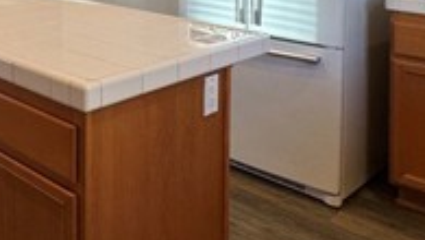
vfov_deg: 21.5
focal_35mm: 50
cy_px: -81
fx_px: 564
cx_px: 0
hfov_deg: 37.0
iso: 125
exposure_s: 1/120
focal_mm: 2.22
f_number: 2.2
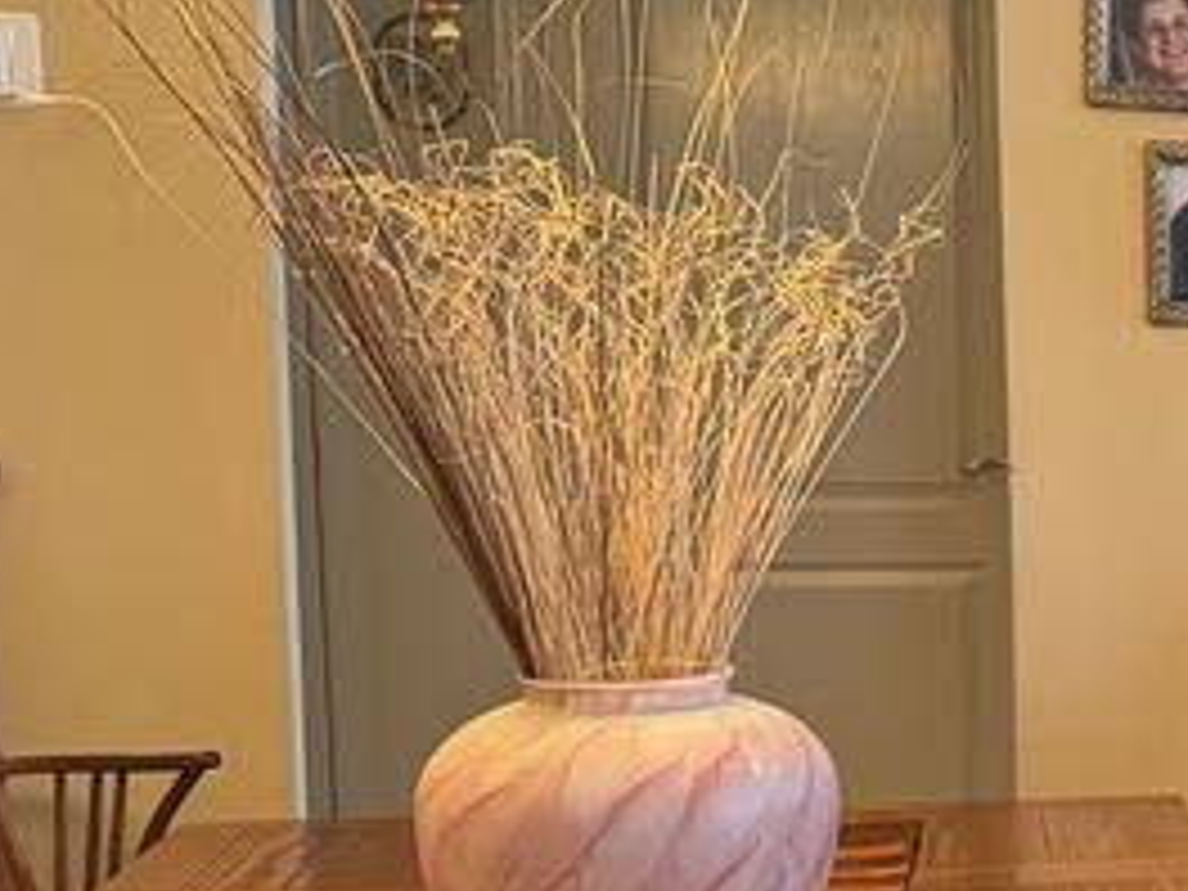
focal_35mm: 93
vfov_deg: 15.8
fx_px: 3192
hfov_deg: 17.0
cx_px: 2196
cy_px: 644
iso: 500
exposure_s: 1/60
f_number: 1.78
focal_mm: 6.76
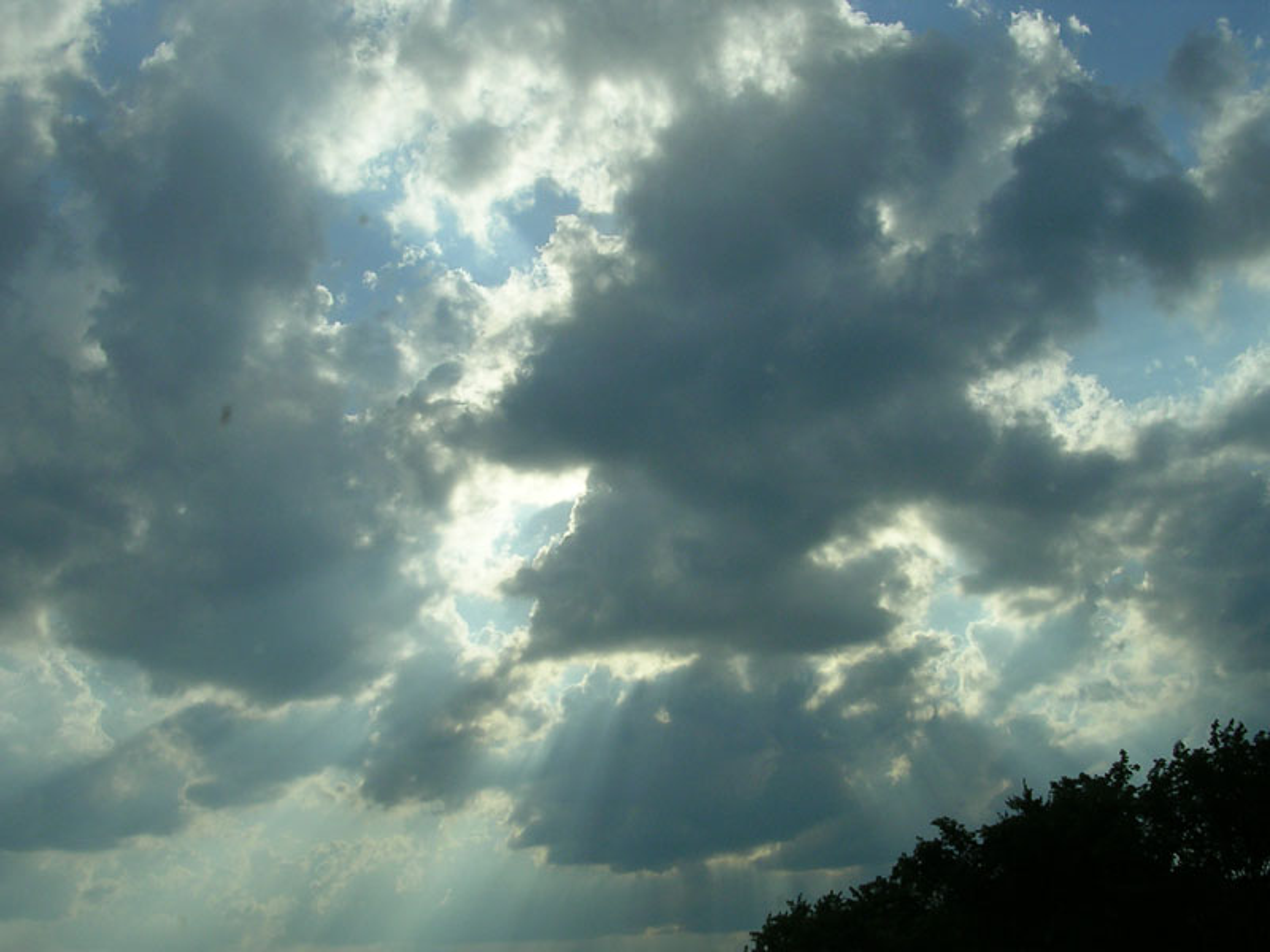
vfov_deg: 37.7
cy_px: 476
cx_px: 635
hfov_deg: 49.0
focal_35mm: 38
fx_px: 1394
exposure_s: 1/802
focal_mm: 5.8
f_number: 5.6
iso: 50
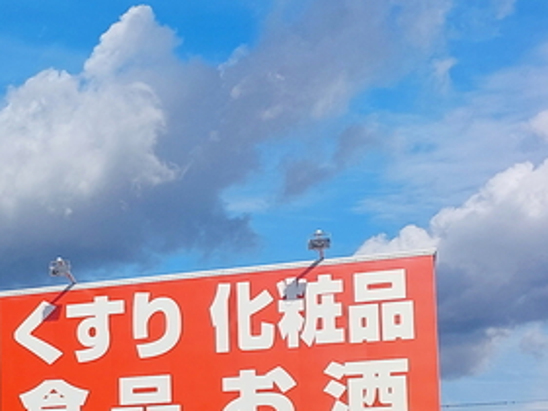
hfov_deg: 19.8
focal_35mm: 82
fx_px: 1299
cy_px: 444
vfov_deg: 17.4
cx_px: -328
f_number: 1.8
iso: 25
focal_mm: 5.23
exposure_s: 1/1739
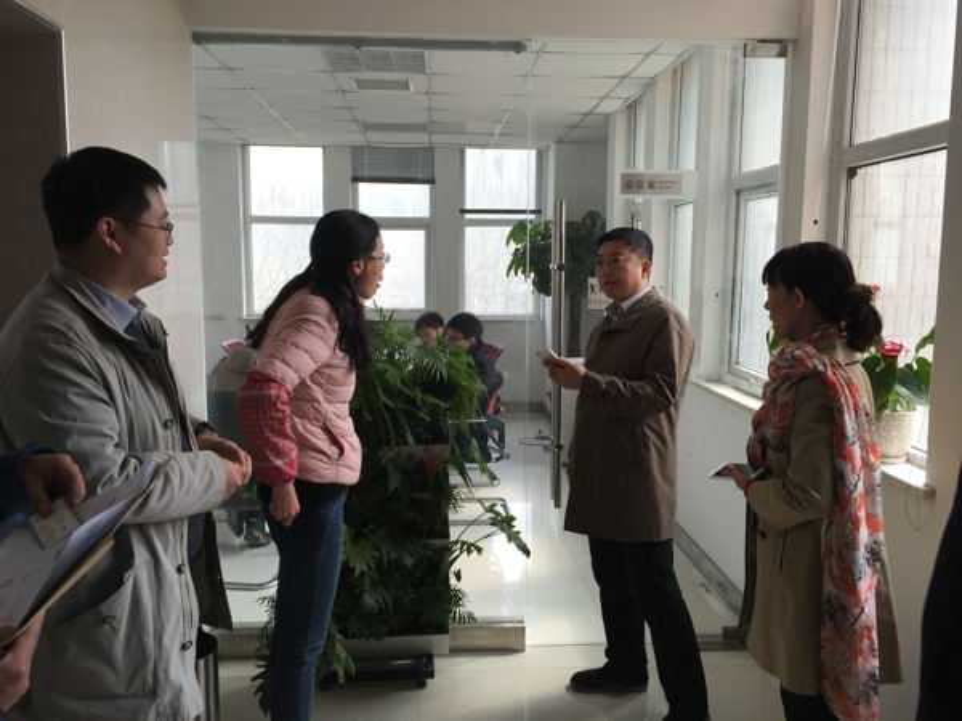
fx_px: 806
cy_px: 360
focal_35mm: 29
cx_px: 481
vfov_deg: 48.2
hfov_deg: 61.7
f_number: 2.2
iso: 32
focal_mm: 4.15
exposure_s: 1/112
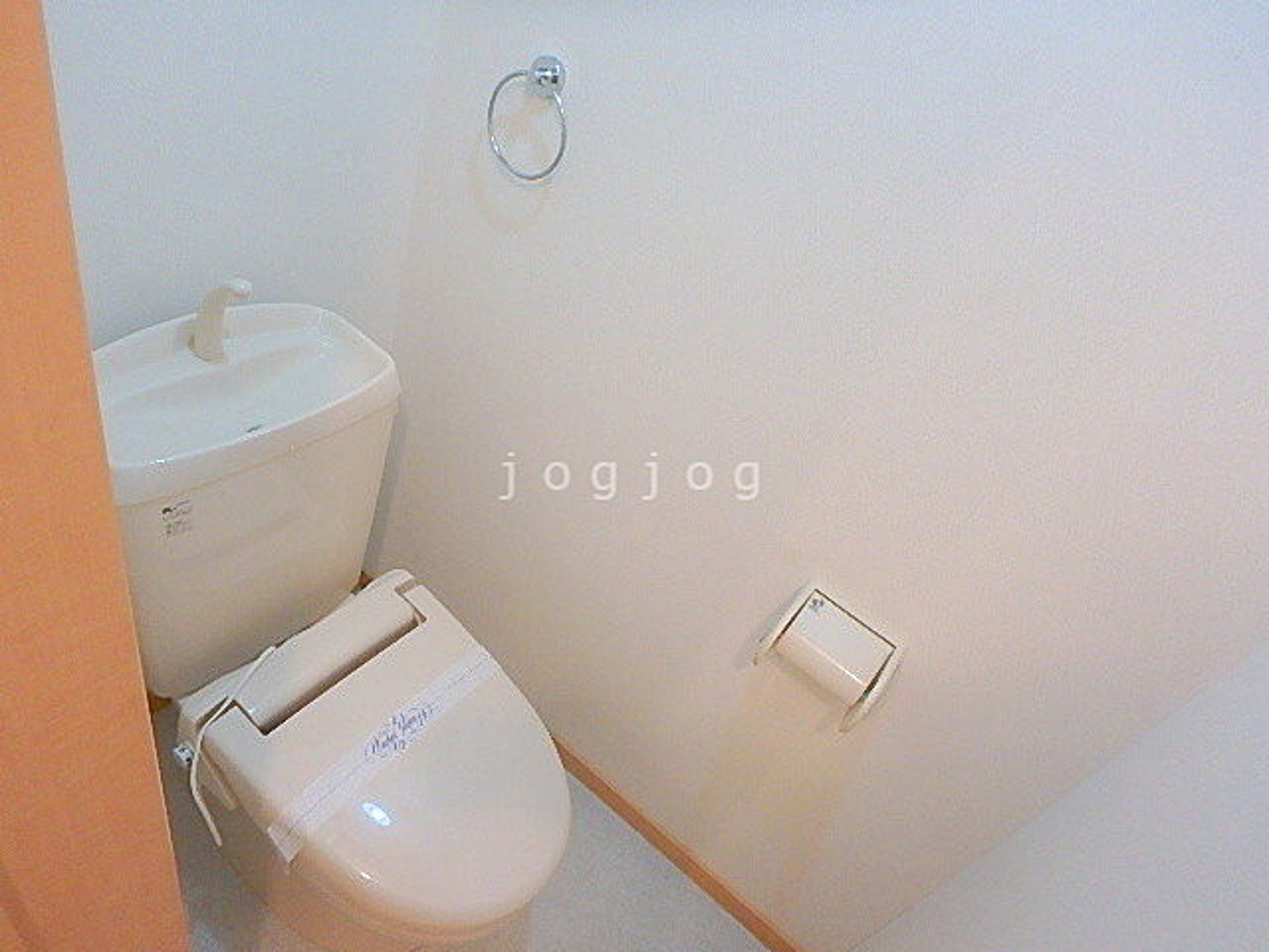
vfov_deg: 63.4
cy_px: 476
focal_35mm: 21
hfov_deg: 79.0
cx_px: 634
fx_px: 770
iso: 320
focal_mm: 3.7
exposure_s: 1/30
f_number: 3.5
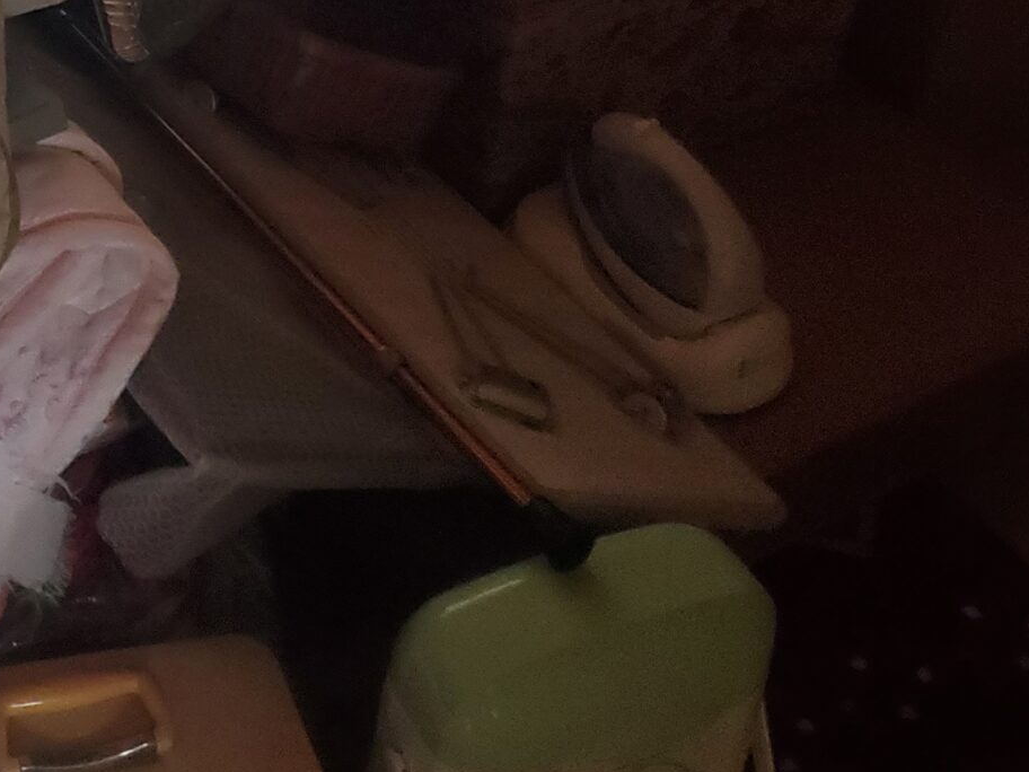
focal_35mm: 73
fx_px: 2170
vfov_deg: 19.3
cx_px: 8
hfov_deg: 25.4
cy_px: -73
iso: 400
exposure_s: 1/50
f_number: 1.5
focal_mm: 4.3
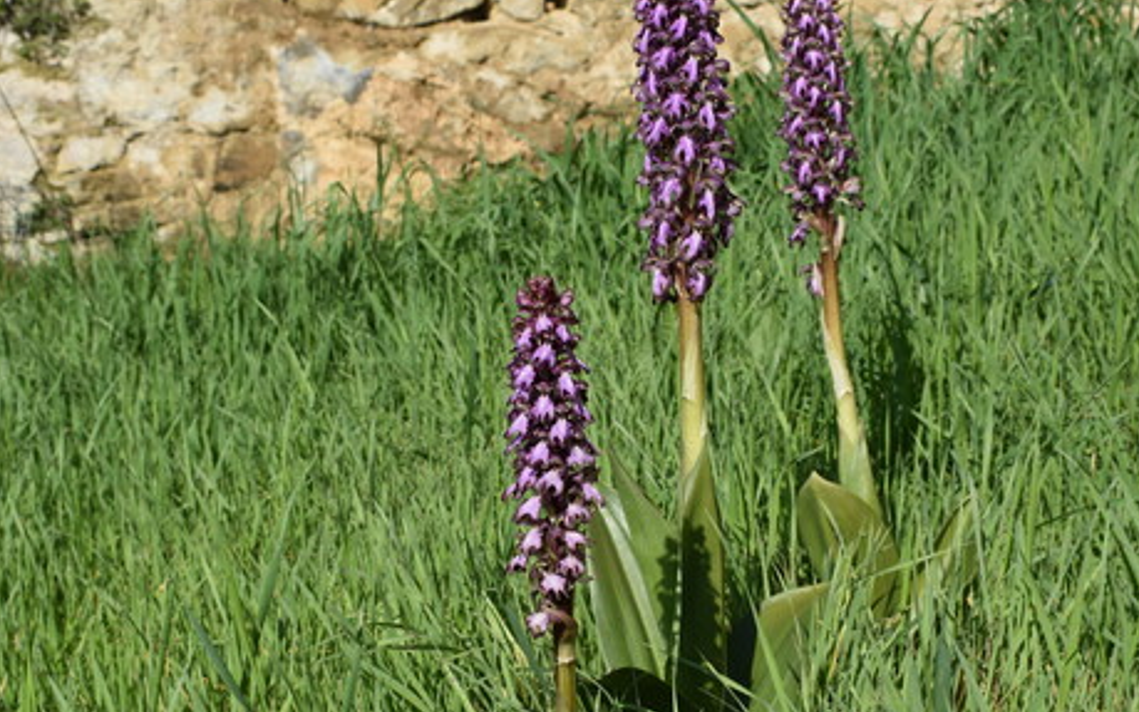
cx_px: 553
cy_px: 464
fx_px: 1863
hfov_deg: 34.0
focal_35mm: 60
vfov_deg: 21.6
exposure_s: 1/640
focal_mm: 24
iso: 200
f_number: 8
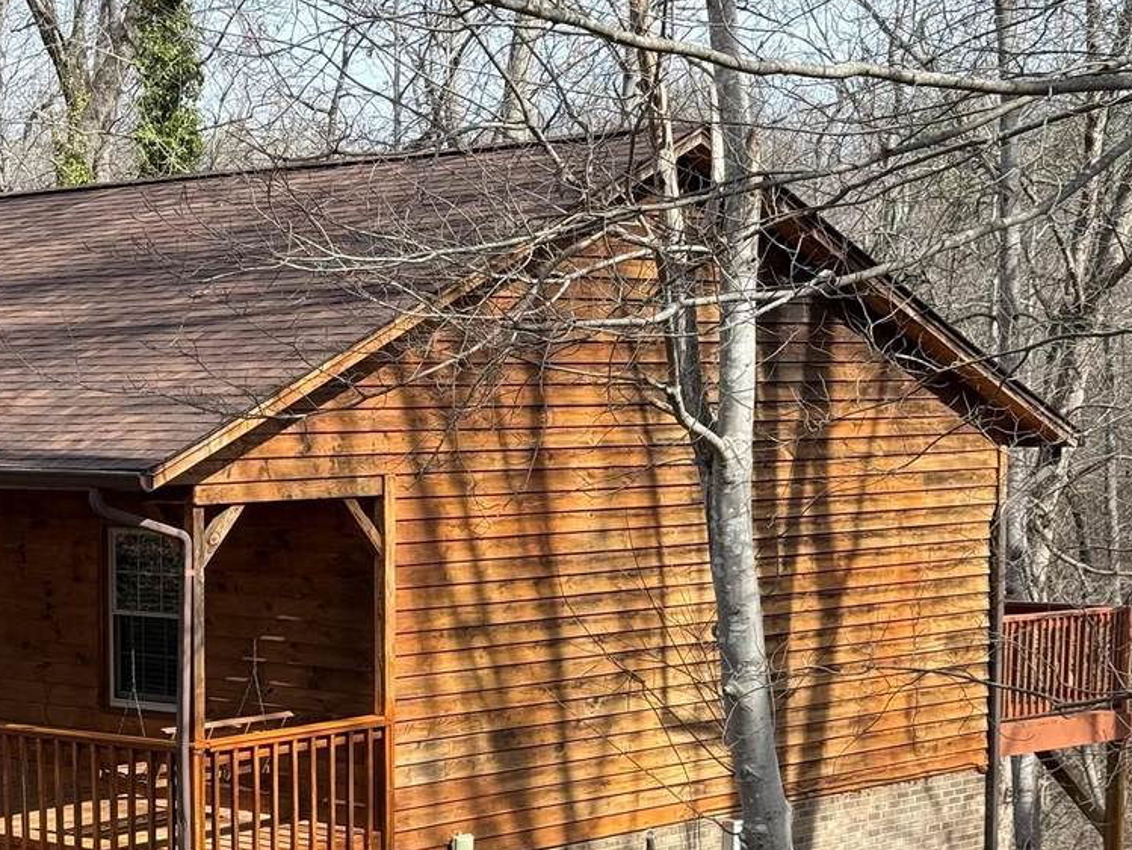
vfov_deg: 17.8
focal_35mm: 82
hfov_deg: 23.4
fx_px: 2682
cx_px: 196
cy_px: 712
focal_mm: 6.76
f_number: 1.78
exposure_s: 1/1883
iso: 80
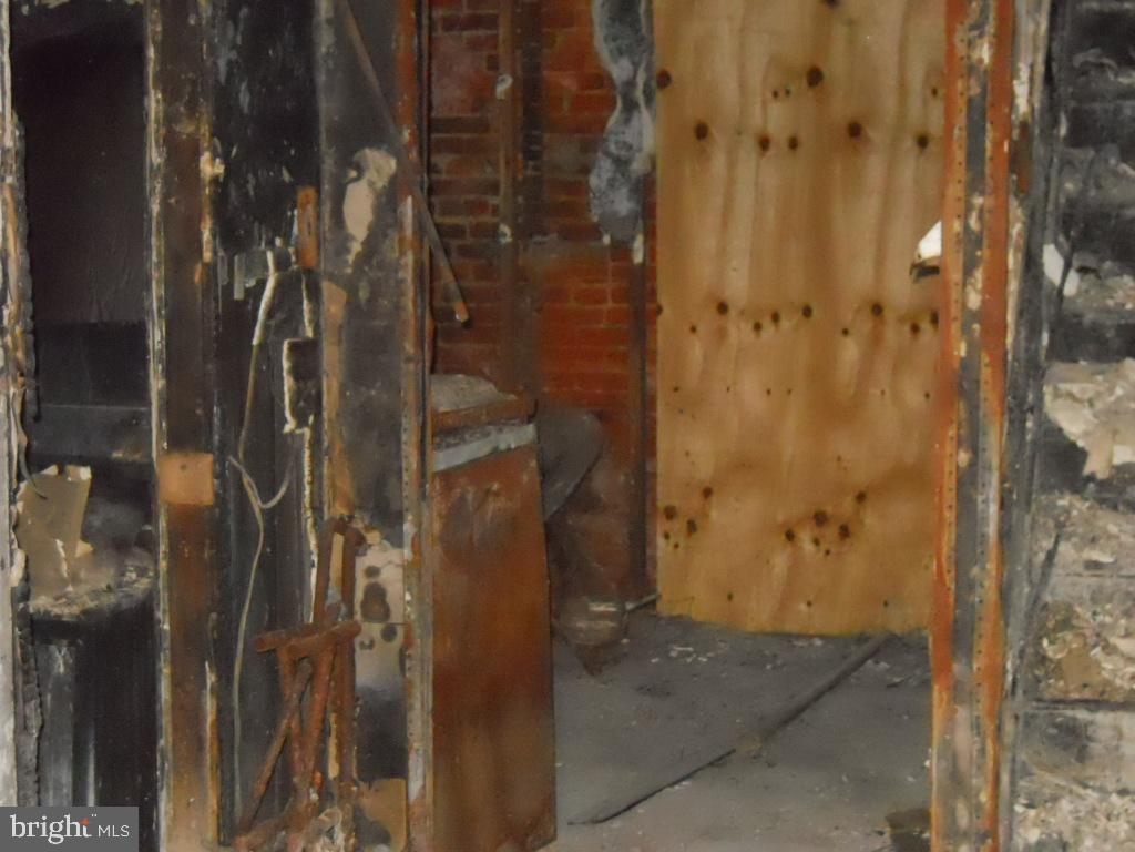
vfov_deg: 19.9
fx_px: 2426
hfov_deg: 26.3
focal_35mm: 74
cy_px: 426
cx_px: 568
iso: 1600
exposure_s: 1/60
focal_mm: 13.2
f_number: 4.4
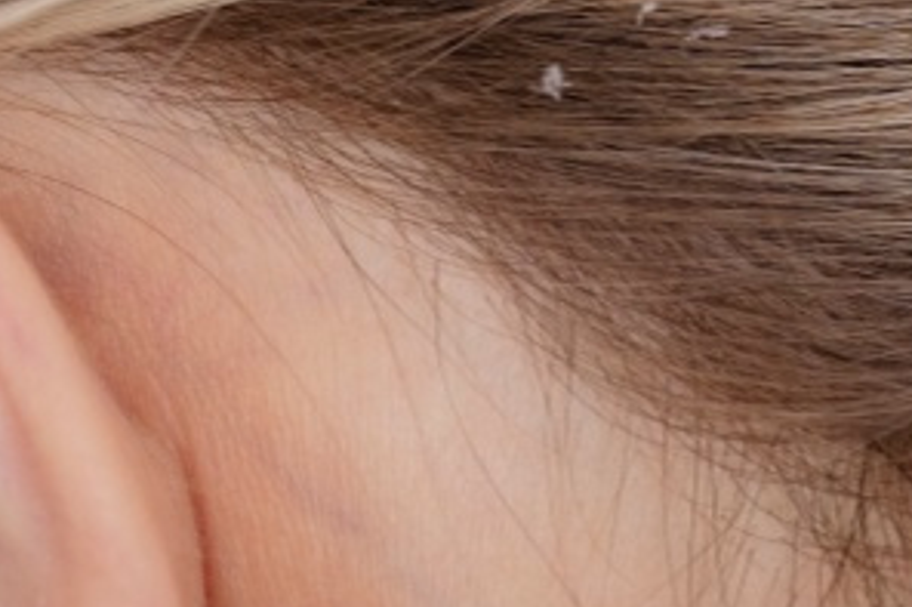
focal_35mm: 497
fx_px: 12583
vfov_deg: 2.8
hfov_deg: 4.1
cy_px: -464
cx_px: 798
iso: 640
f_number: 3.2
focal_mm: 105
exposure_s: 1/200
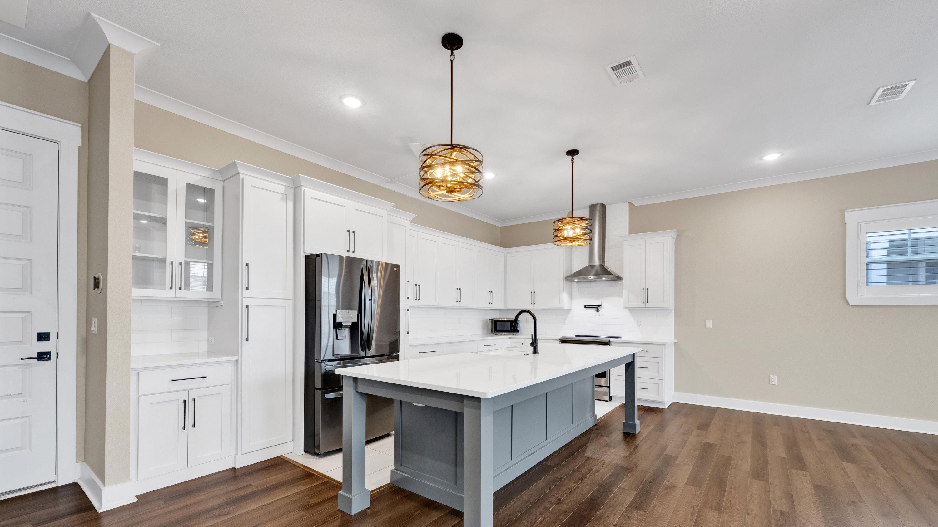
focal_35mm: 15
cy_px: 312
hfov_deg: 103.0
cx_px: 472
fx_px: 373
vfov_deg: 69.9
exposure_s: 1/6
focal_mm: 14
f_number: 13
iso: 400
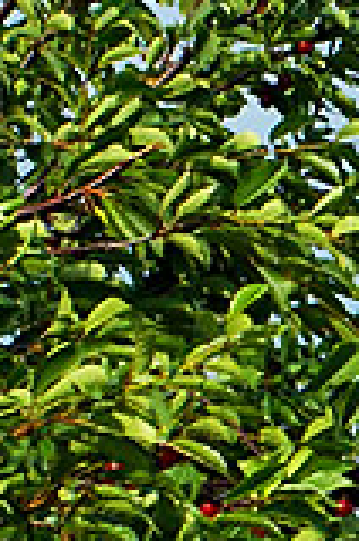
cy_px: 598
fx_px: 7950
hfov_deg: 2.6
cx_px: 1077
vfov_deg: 3.9
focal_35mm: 529
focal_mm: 55
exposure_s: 1/500
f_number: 7.1
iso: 200
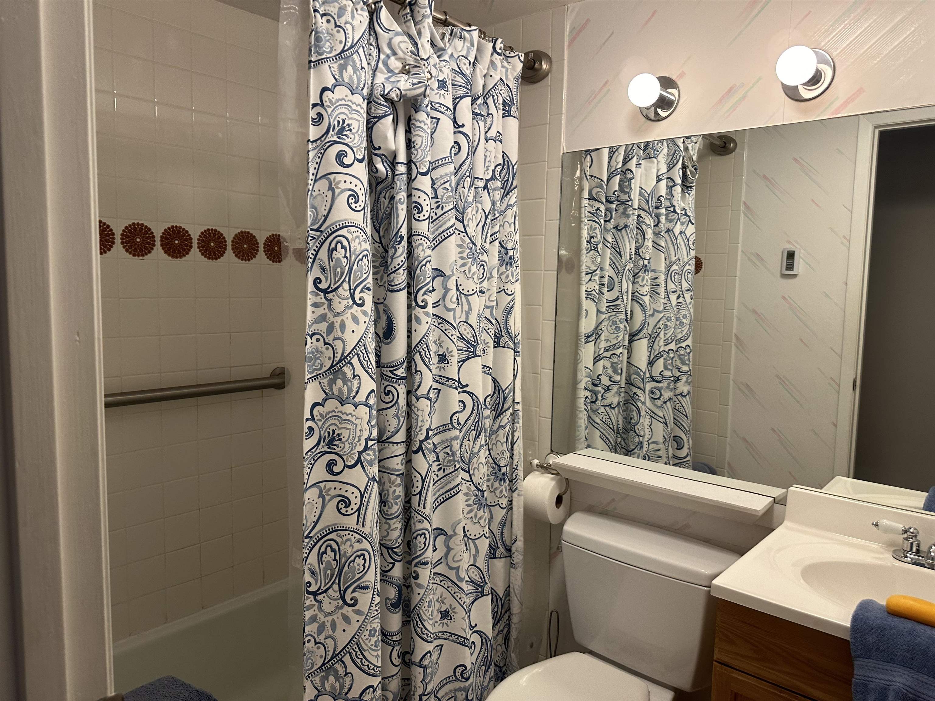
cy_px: 350
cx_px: 468
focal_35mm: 24
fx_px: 648
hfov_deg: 71.6
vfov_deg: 56.8
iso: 200
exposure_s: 1/60
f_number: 1.78
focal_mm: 6.86
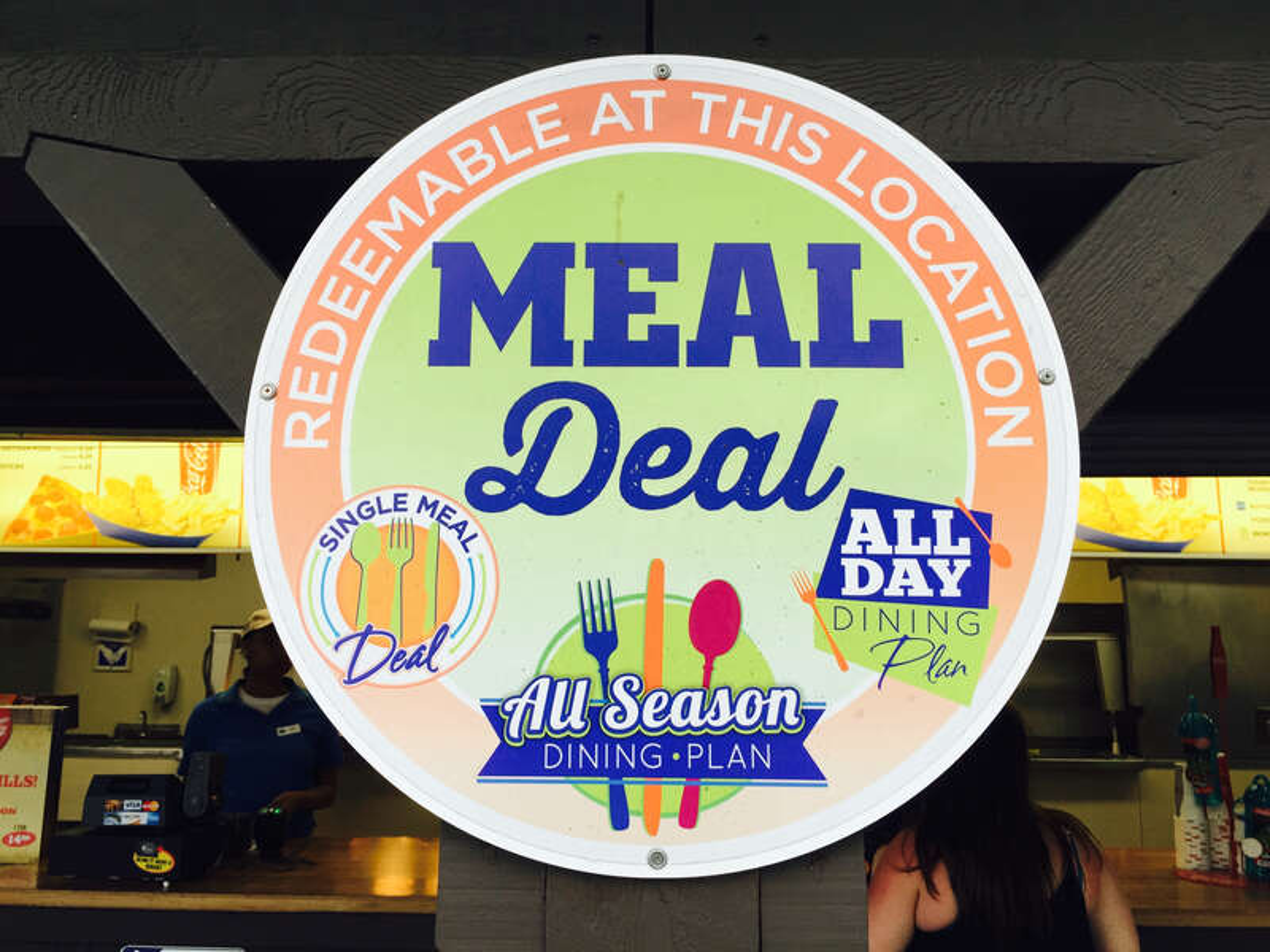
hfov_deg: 61.7
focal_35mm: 29
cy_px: 476
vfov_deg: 48.2
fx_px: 1064
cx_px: 635
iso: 32
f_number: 2.2
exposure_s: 1/120
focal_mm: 4.15
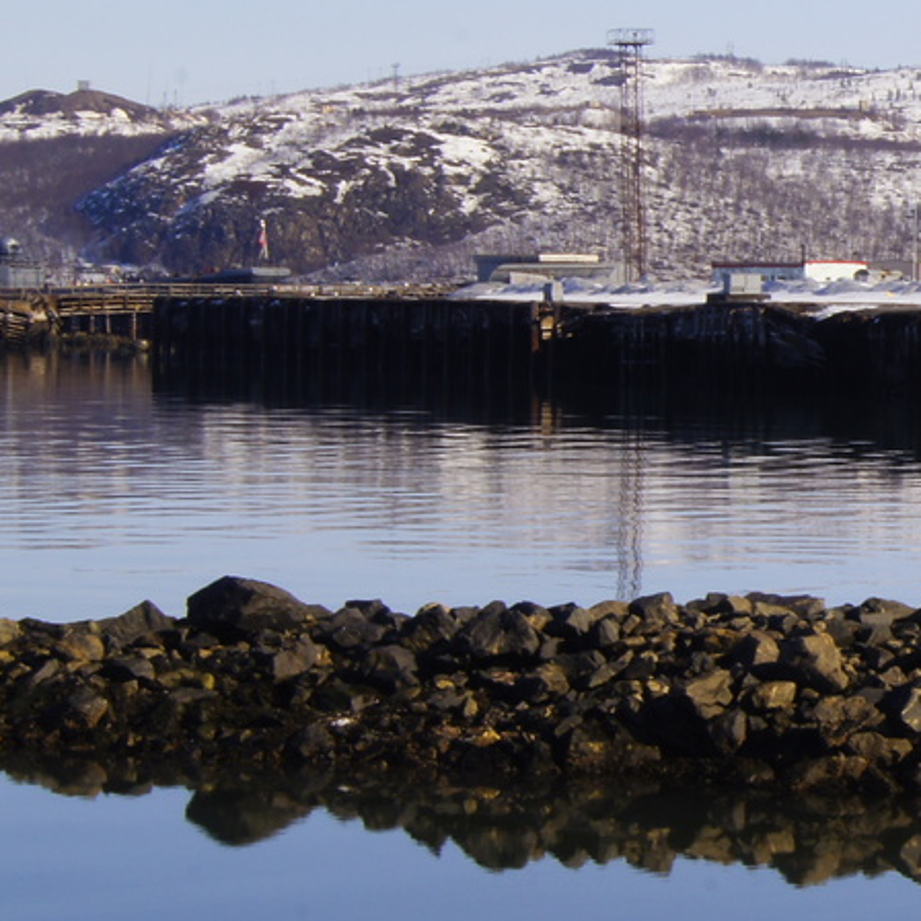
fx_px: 4194
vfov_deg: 12.5
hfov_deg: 12.0
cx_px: 1336
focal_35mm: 139
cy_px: 327
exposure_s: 1/30
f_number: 32
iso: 100
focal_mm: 35
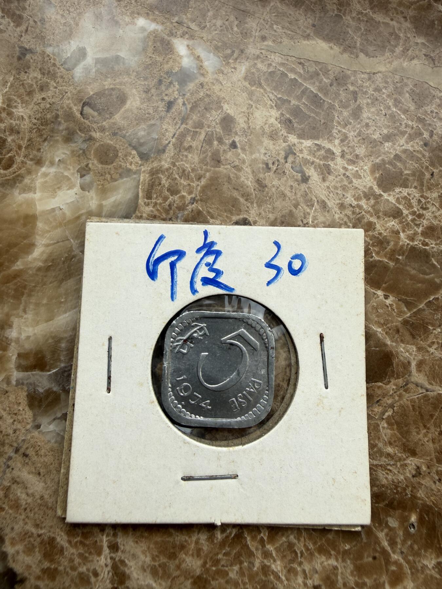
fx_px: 409
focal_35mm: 24
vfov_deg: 71.6
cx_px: 221
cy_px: 294
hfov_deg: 56.8
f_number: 2.2
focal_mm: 2.22
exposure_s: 1/284
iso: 40
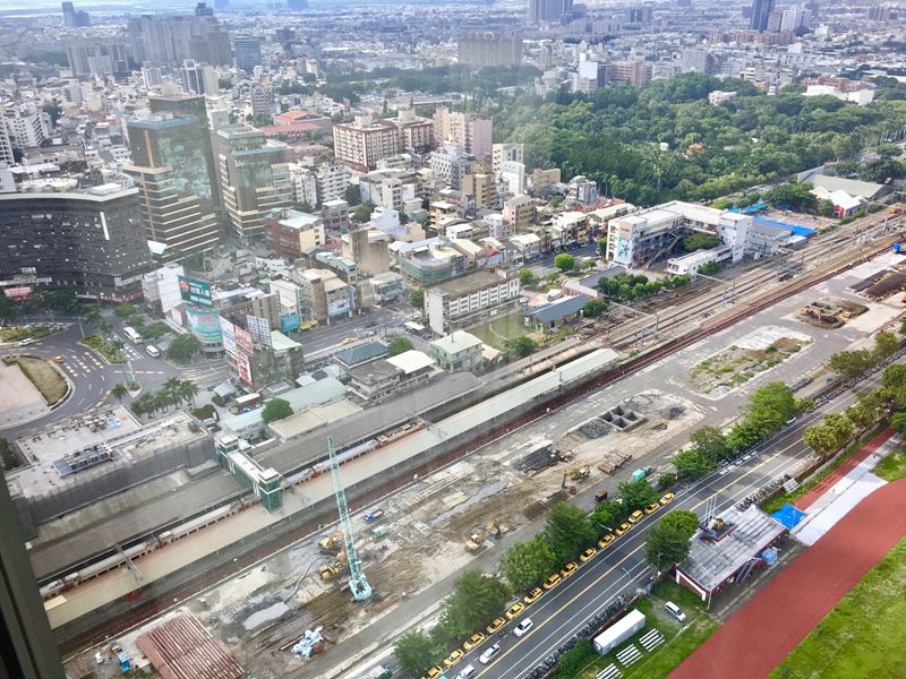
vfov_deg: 48.2
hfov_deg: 61.7
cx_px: 453
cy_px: 340
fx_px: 759
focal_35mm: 29
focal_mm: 4.15
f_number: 2.2
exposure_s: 1/120
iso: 25
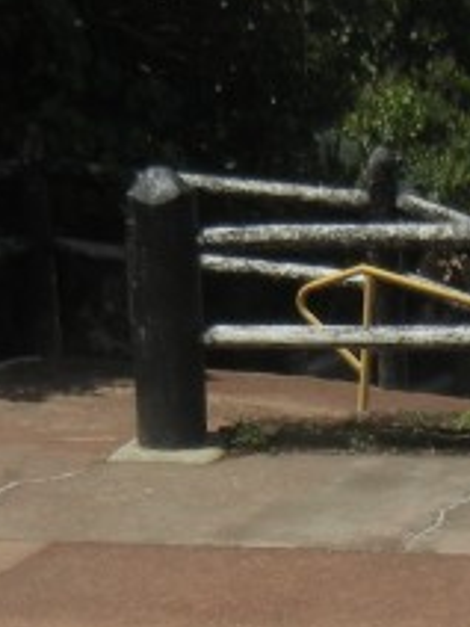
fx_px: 2969
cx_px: 449
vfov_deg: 11.9
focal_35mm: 164
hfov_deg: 9.0
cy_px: 695
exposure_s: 1/645
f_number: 7.2
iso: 160
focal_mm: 6.2
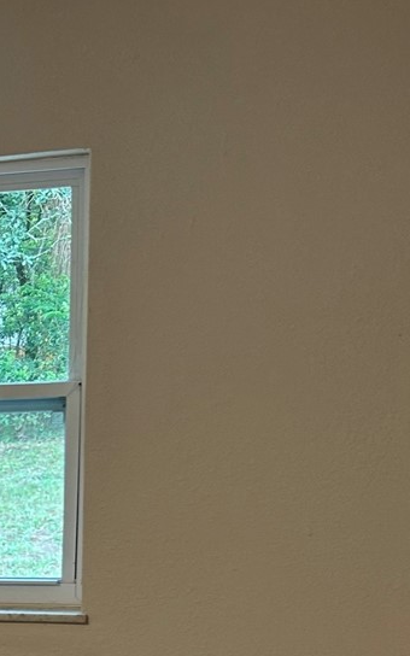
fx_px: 1448
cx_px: -275
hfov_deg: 14.6
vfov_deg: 24.1
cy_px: 693
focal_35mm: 81
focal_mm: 5.7
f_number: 1.5
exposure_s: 1/60
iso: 80
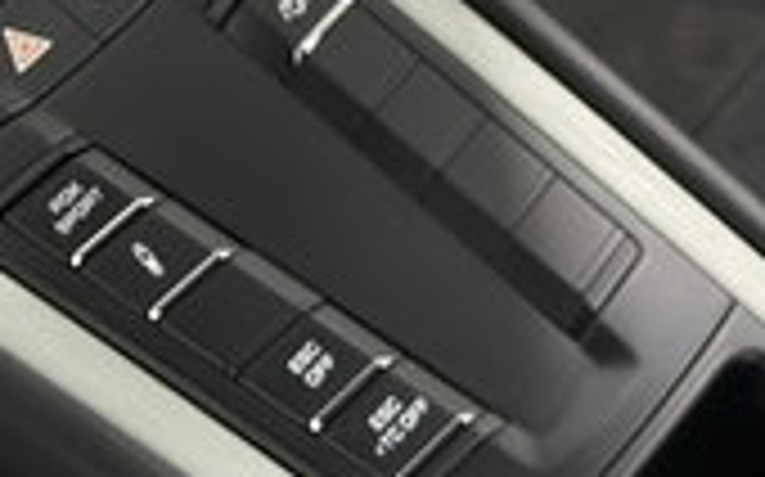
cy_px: -342
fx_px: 3500
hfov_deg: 12.4
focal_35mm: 168
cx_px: 94
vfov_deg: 7.6
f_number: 1.78
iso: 80
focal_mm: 6.76
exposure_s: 1/60
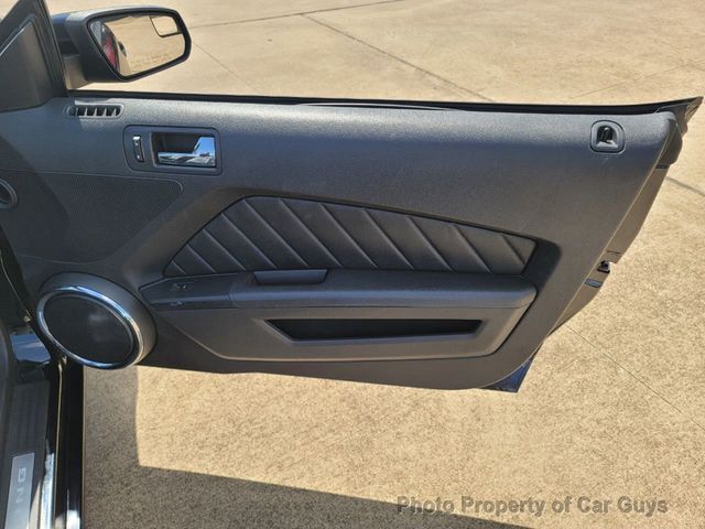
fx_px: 509
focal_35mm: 25
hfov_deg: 69.4
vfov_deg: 54.9
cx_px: 352
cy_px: 264
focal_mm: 7
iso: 20
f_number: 1.8
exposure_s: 1/514
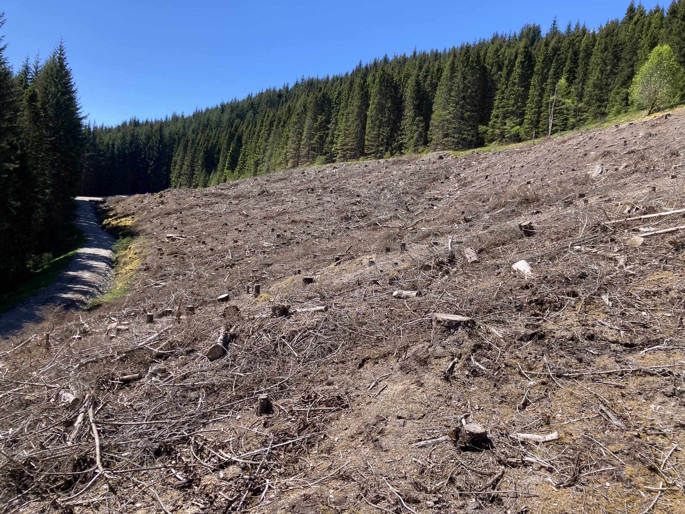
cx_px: 342
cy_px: 257
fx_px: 554
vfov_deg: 49.7
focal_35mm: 28
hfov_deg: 63.4
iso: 20
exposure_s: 1/1171
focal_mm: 3.99
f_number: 1.8
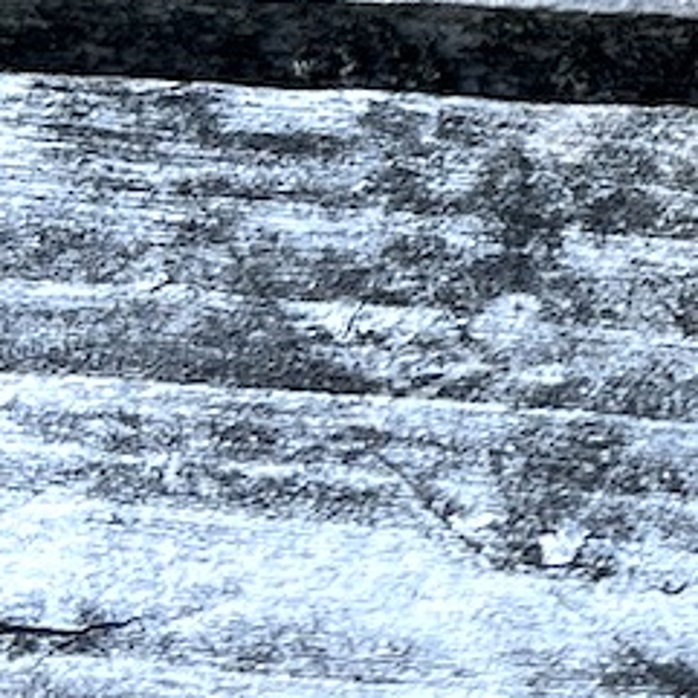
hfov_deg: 10.0
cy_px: 85
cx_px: 1419
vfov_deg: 10.7
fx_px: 3696
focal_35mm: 162
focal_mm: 5.1
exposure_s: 1/121
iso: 64
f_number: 1.6
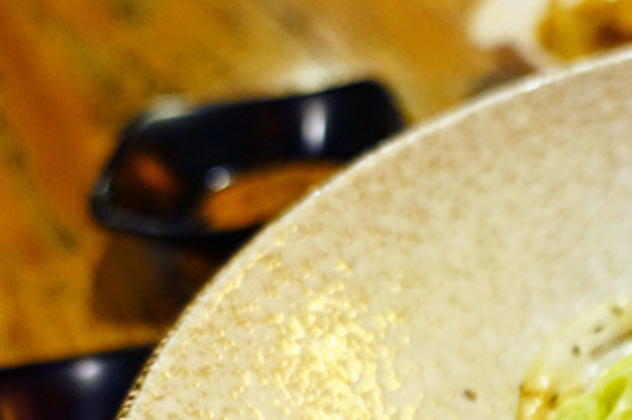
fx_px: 1087
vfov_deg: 20.9
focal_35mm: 62
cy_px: 452
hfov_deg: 28.7
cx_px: 730
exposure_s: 1/30
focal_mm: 8.8
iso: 500
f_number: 1.8
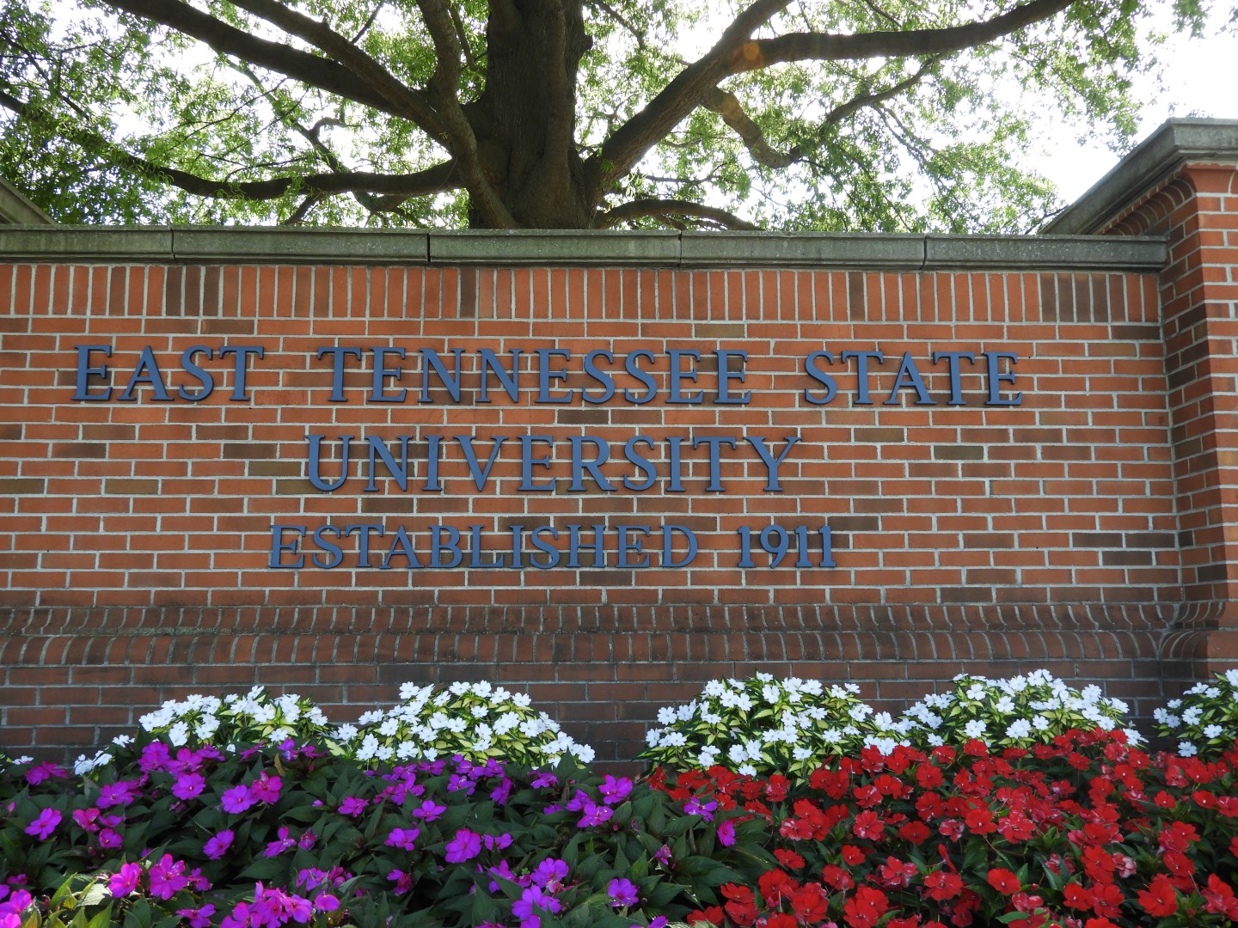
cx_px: 619
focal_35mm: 33
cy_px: 464
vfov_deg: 42.9
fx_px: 1180
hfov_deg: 55.4
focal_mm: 5.9
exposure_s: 1/100
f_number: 3.6
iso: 100
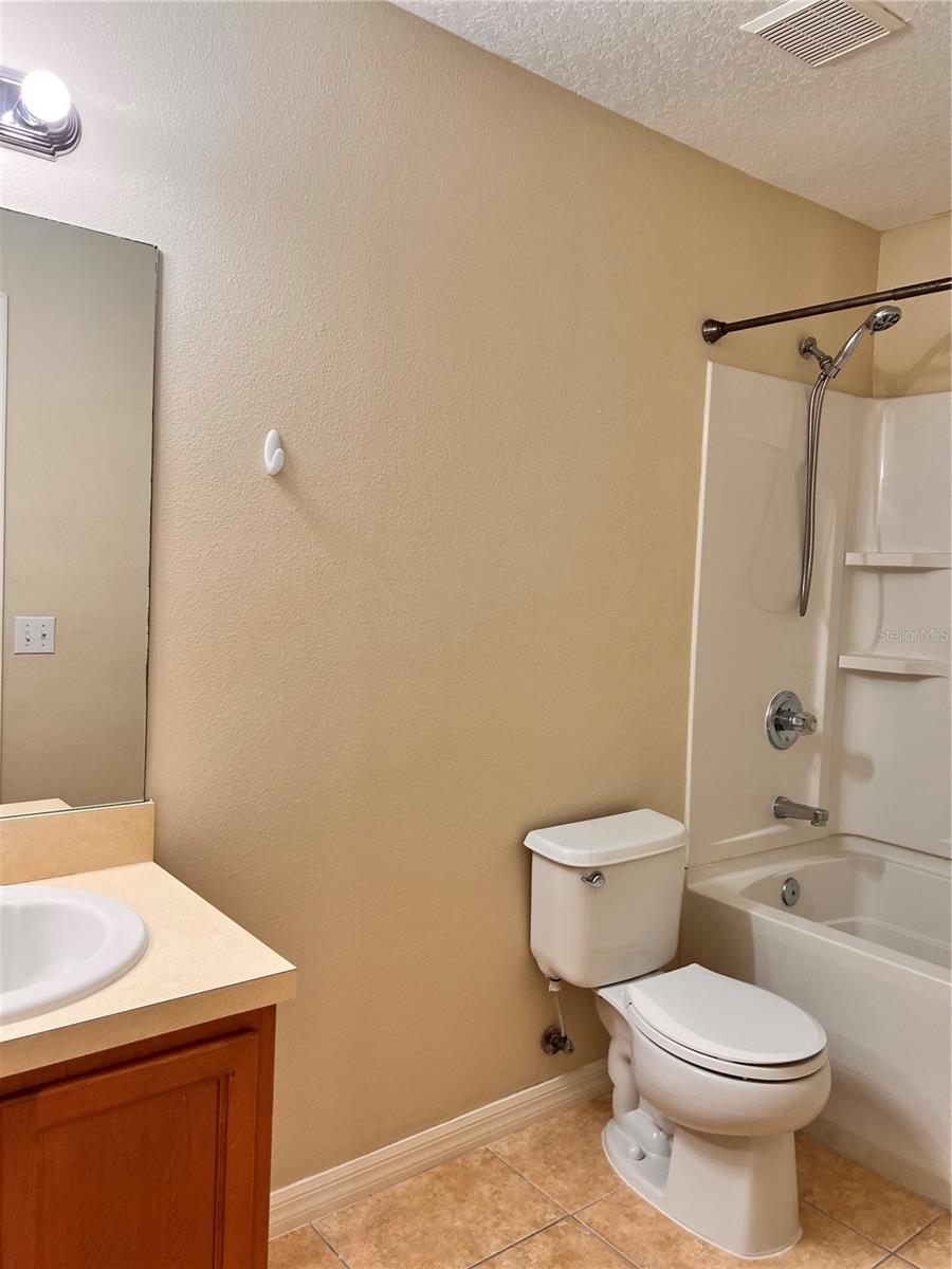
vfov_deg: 67.3
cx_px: 476
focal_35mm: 26
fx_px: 953
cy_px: 634
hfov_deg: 53.1
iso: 100
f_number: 1.5
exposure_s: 1/120
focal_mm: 5.7
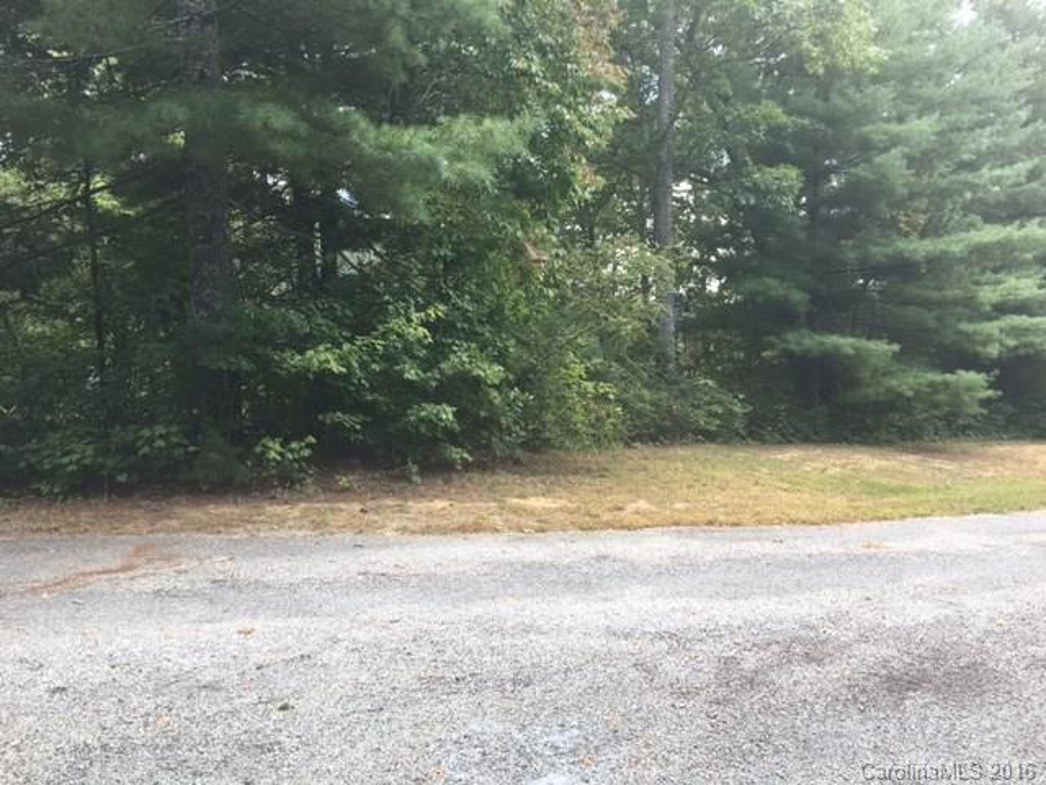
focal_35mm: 29
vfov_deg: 48.2
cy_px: 392
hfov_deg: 61.7
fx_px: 876
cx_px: 523
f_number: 2.2
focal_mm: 4.15
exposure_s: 1/120
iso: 25
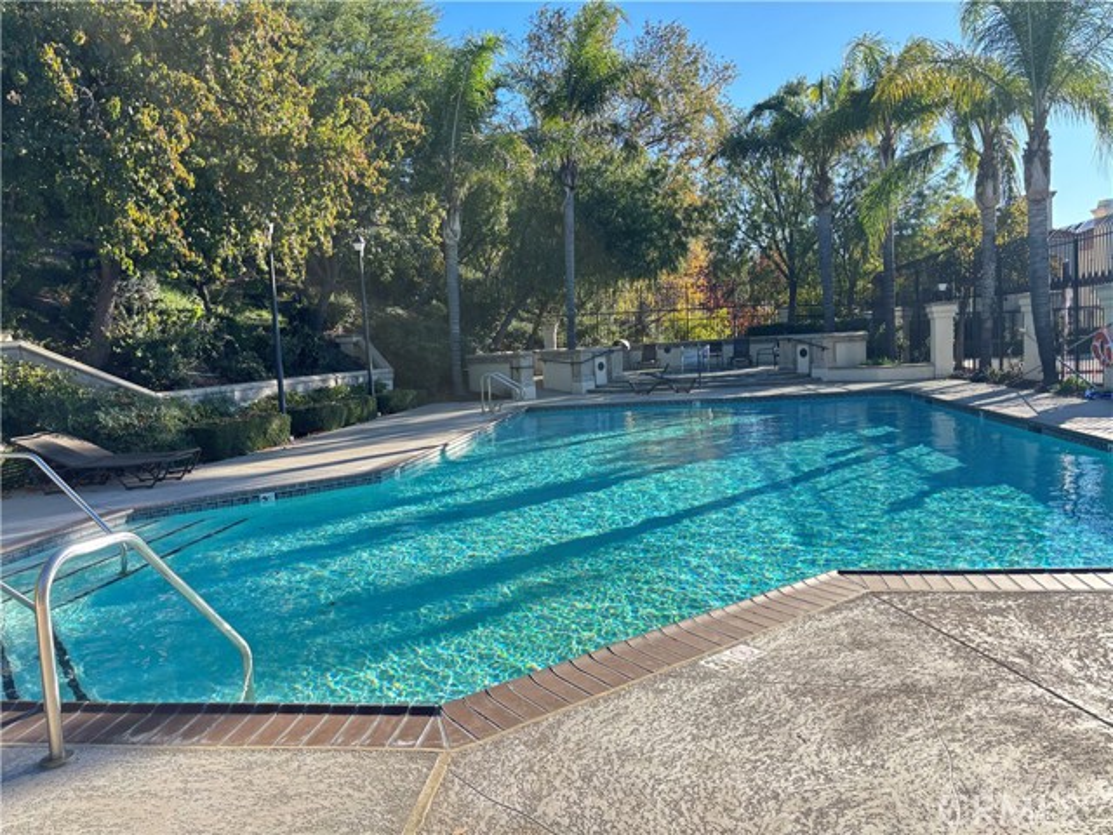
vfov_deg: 53.1
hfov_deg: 67.3
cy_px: 418
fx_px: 836
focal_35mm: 26
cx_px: 556
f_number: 1.6
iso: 50
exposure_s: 1/662
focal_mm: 5.96
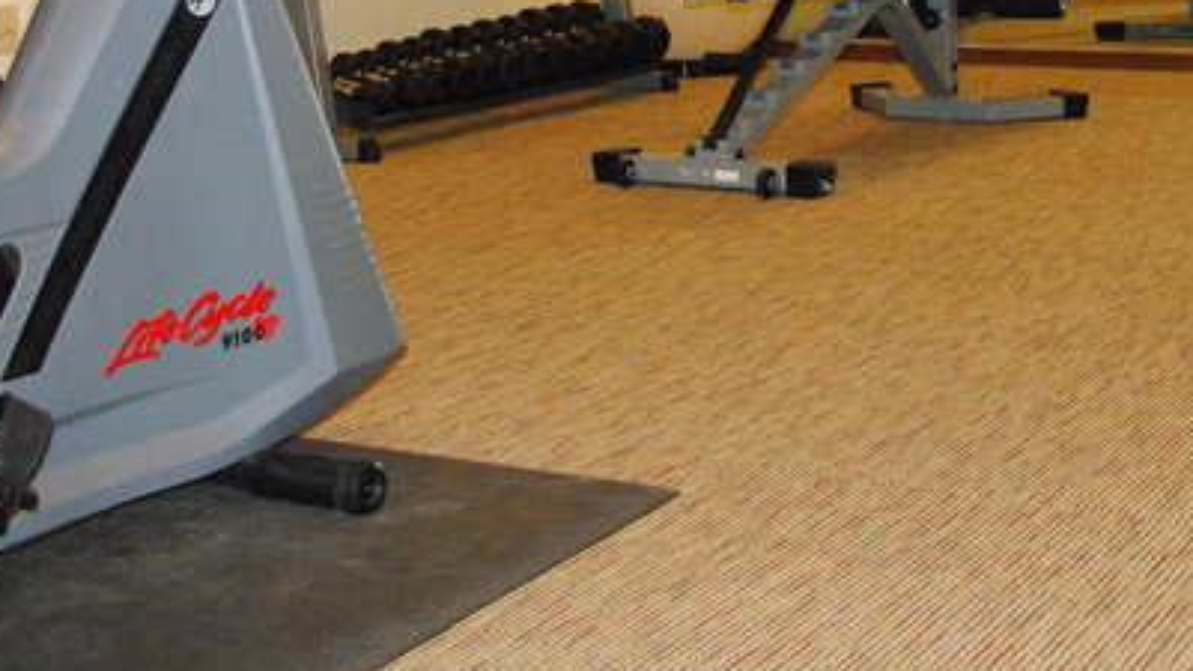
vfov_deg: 17.7
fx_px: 2056
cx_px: 719
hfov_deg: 32.3
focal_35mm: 65
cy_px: -124
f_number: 4
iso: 1600
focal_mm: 21.25
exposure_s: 1/180
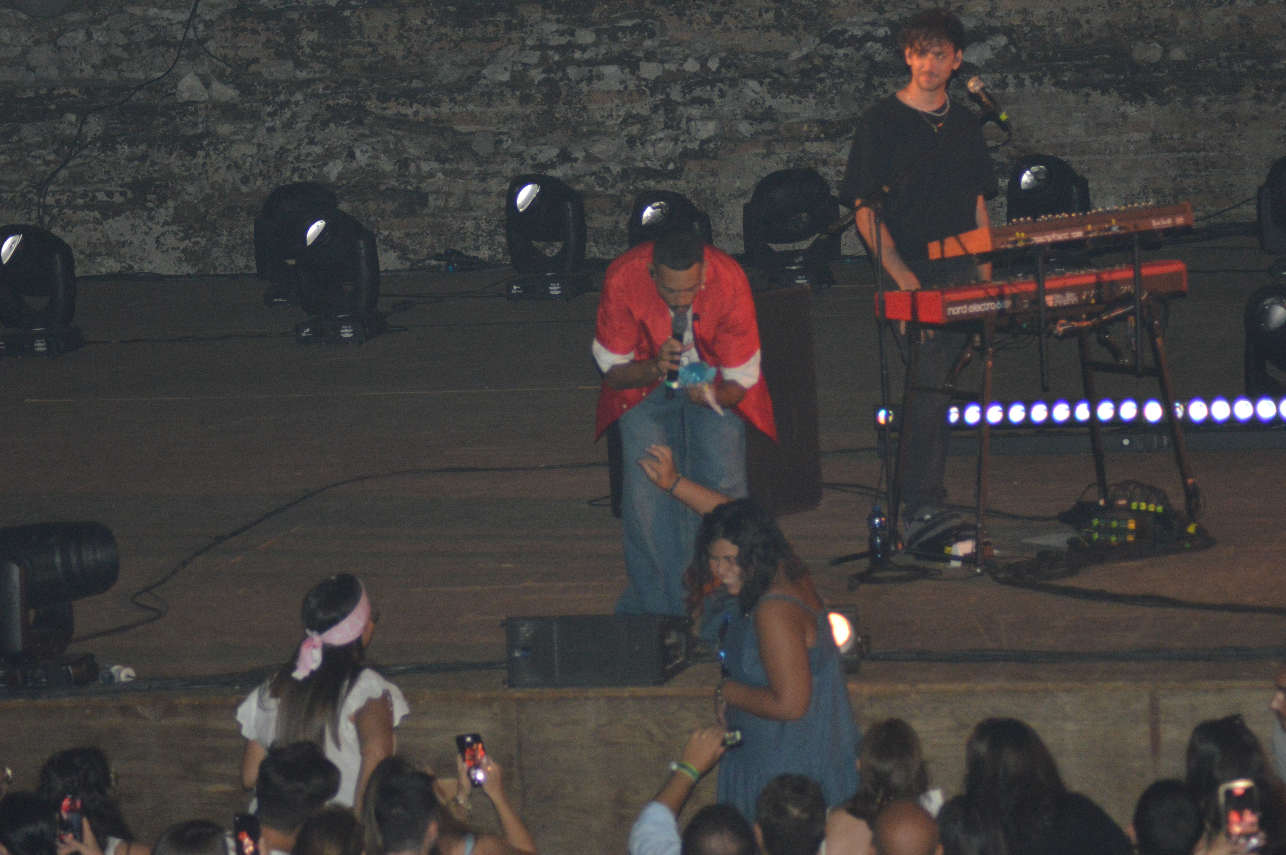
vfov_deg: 8.3
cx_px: 643
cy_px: 428
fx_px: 5889
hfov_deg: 12.5
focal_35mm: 165
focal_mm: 110
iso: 1600
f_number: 4.5
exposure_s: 1/60
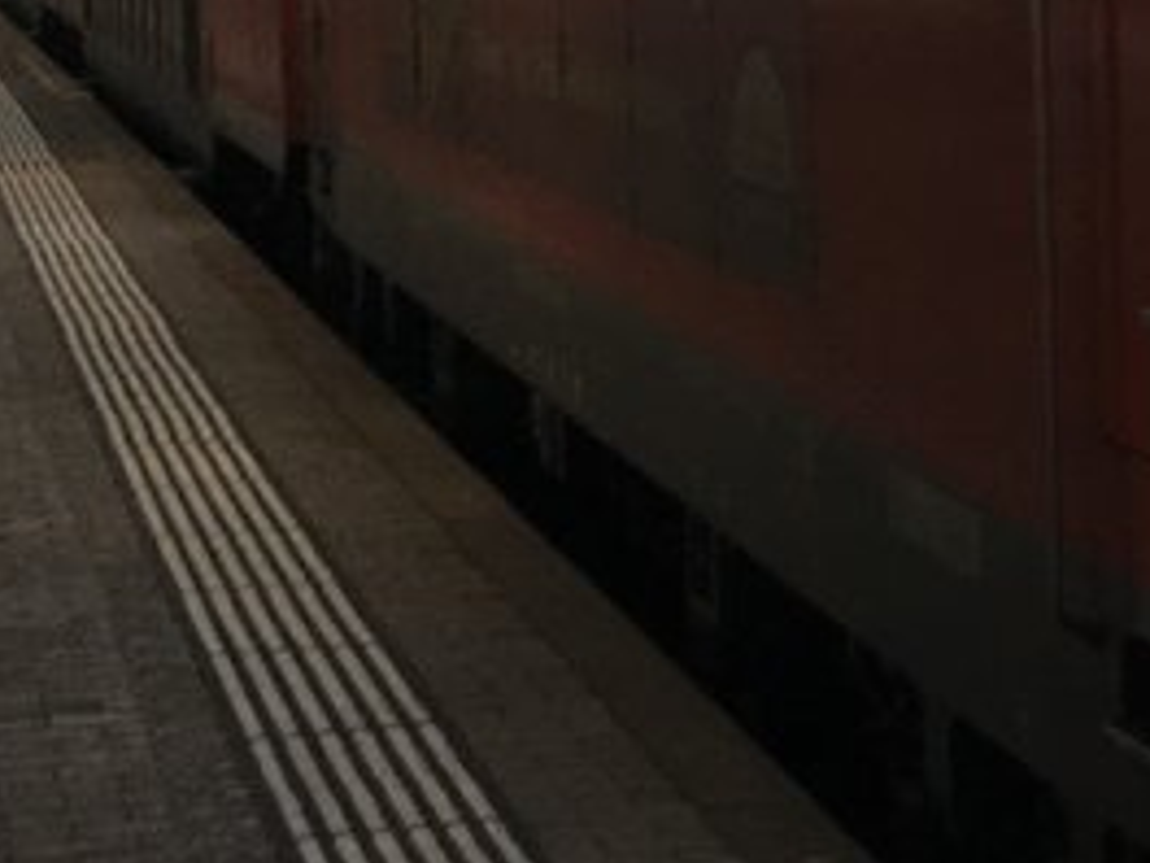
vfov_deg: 11.1
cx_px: 2143
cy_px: -31
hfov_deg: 13.3
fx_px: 4385
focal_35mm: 132
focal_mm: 4.15
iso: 25
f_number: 2.2
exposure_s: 1/50
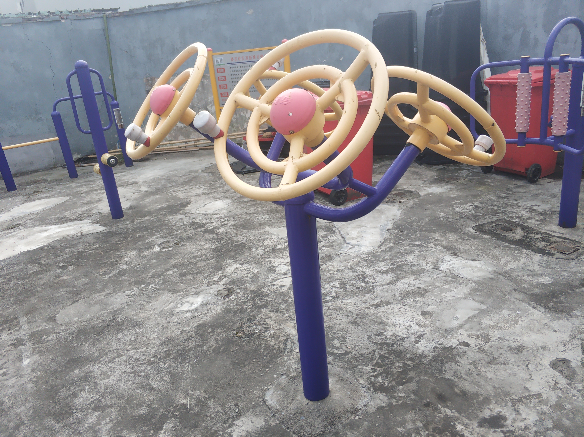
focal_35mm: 27
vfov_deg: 51.3
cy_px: 218
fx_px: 455
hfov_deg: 65.4
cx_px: 292
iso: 100
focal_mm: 3.82
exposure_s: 1/404
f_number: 1.8
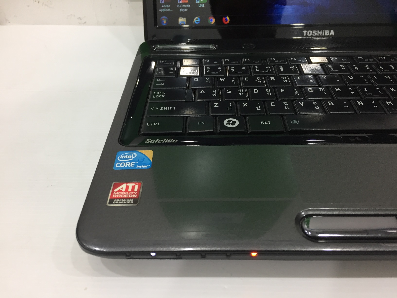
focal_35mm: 29
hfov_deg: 61.7
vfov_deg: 48.2
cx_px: 198
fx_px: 333
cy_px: 149
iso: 80
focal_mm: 4.15
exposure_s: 1/33
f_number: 2.2
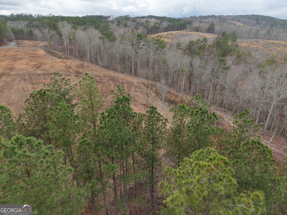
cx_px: 144
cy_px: 108
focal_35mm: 24
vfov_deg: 56.8
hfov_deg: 71.6
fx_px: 199
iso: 310
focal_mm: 8.67
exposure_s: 1/2000
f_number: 1.8
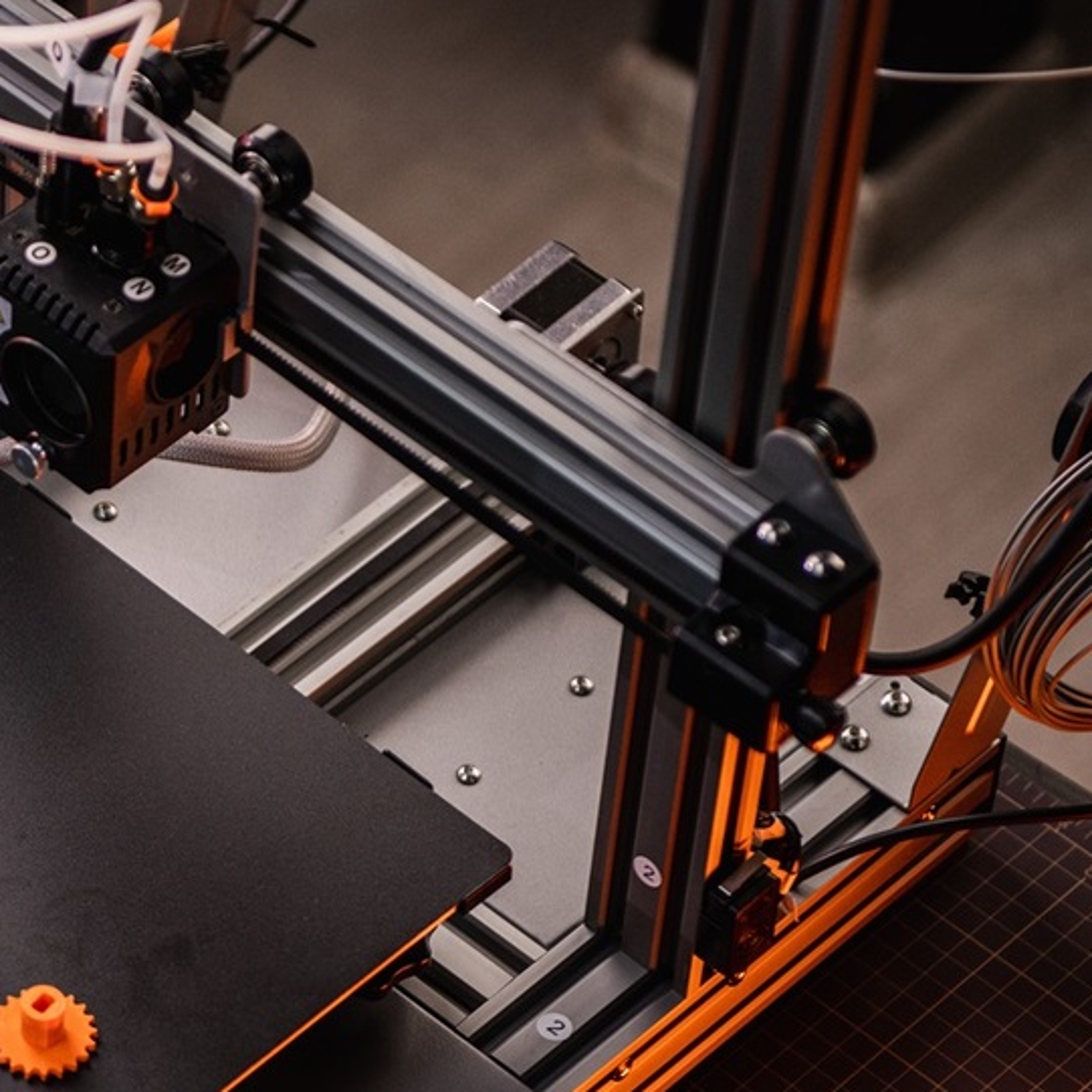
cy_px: 874
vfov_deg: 9.8
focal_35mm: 178
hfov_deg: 9.7
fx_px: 6353
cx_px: -204
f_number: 2.8
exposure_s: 1/200
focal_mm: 70
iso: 500
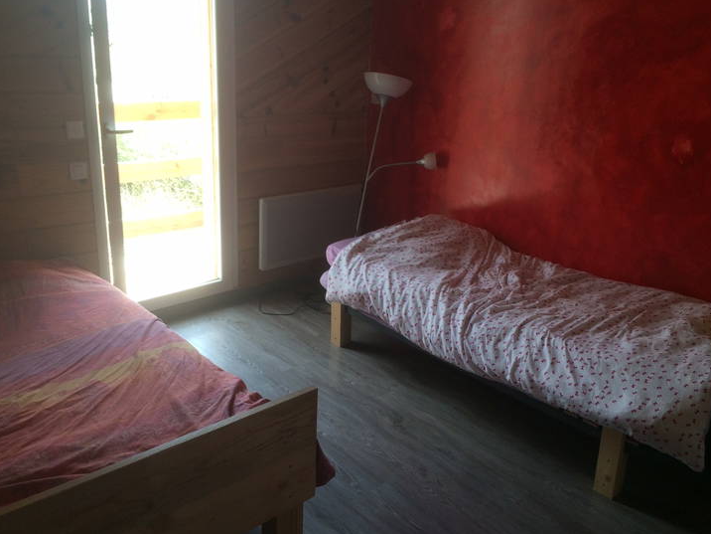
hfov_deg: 56.8
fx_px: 657
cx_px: 340
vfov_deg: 44.2
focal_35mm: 32
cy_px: 260
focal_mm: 4.15
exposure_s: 1/100
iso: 64
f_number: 2.2
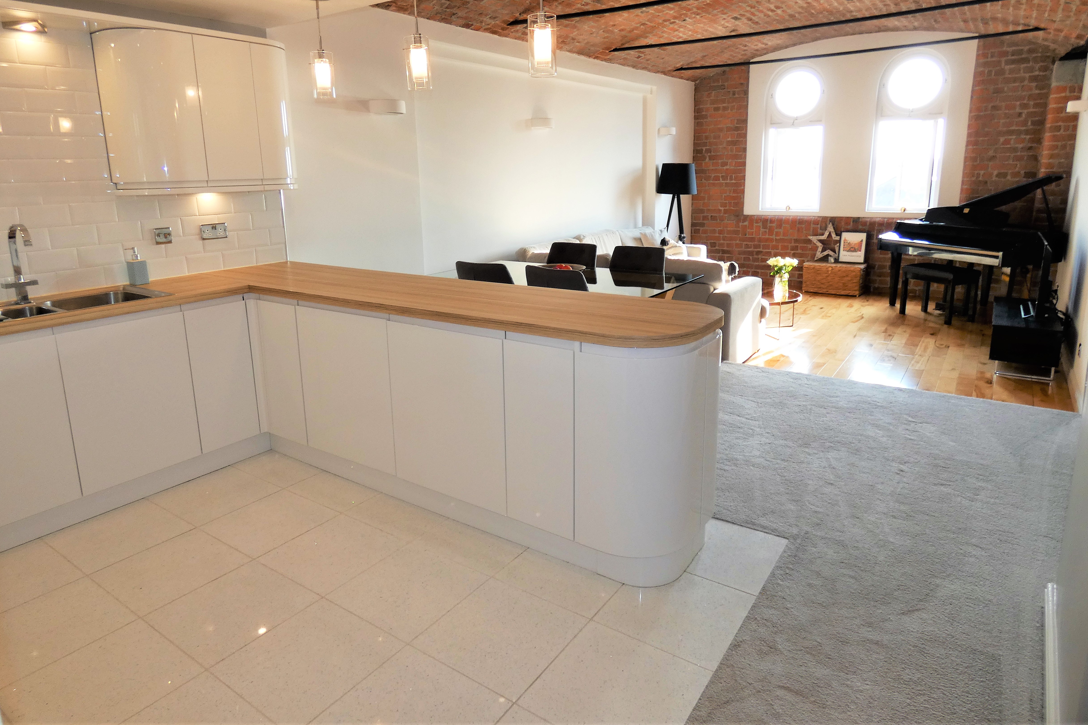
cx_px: 541
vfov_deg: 59.3
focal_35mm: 21
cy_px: 314
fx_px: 635
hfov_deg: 81.2
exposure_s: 1/60
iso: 80
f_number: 2.8
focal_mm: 3.6
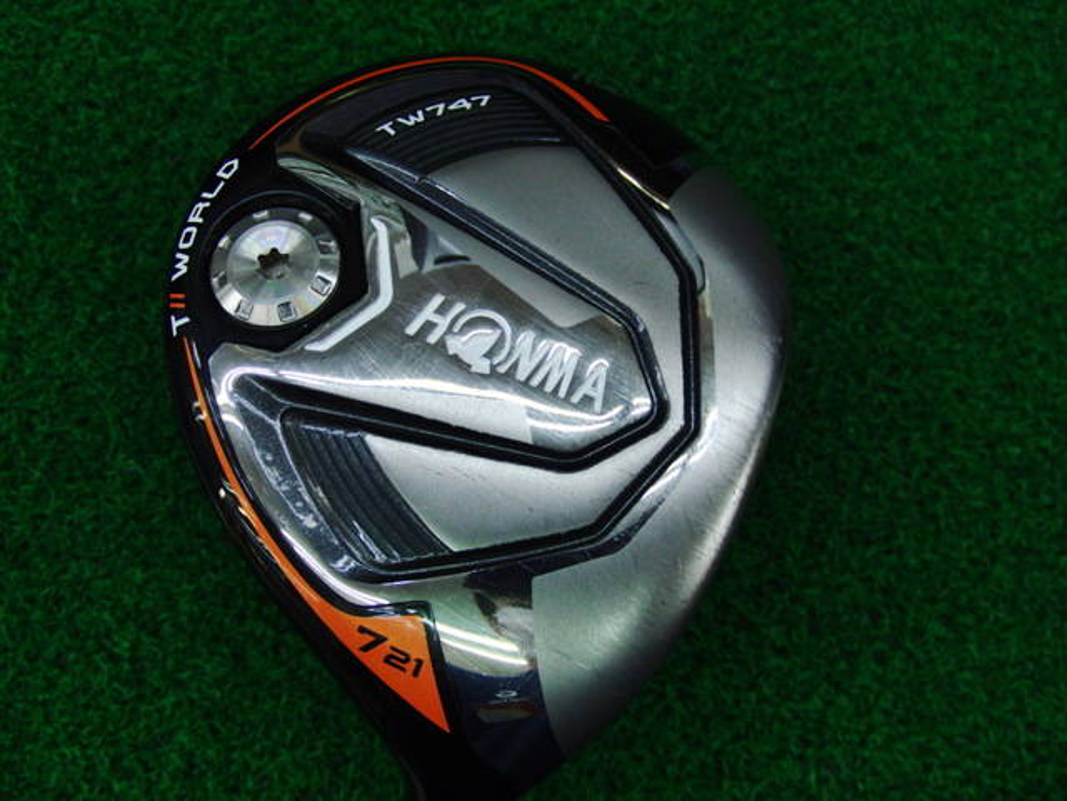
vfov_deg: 38.7
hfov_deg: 50.1
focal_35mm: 37
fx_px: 1140
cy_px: 400
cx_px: 534
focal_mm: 6.42
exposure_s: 1/80
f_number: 3.6
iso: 160
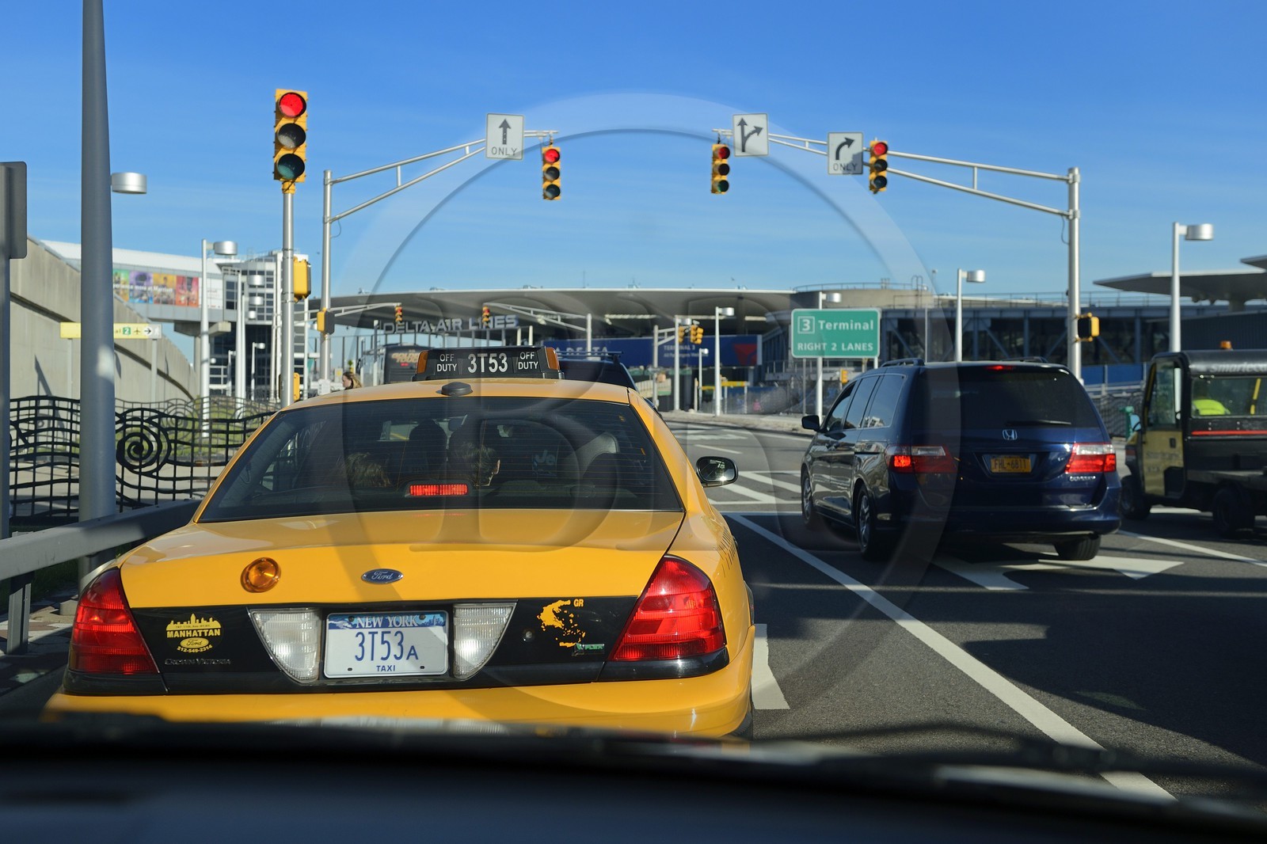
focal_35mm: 36
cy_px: 422
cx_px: 634
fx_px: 1267
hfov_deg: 53.1
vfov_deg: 36.9
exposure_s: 1/3200
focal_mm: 36
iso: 400
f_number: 3.5
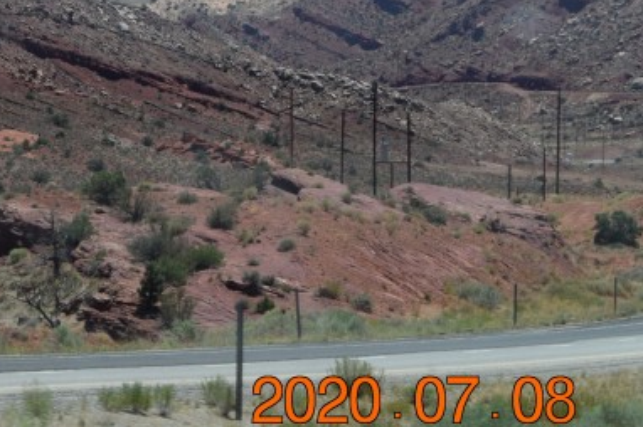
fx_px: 5207
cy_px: -242
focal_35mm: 292
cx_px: -345
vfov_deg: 4.7
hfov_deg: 7.0
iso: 200
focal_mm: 55
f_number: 10
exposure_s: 1/400
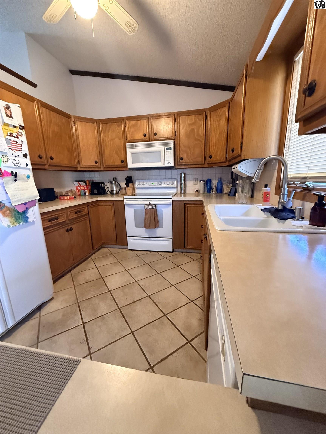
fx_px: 176
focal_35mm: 14
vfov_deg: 102.1
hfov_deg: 85.7
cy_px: 217
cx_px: 163
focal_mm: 2.22
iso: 1000
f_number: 2.2
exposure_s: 1/60
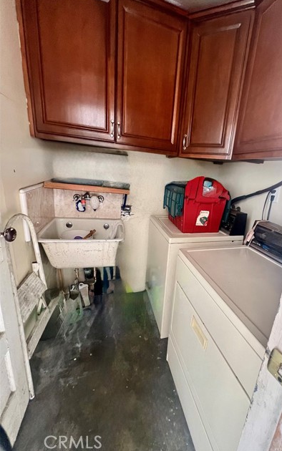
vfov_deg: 105.3
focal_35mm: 14
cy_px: 223
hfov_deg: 77.6
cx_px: 171
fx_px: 172
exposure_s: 1/60
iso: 320
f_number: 1.8
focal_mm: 1.57
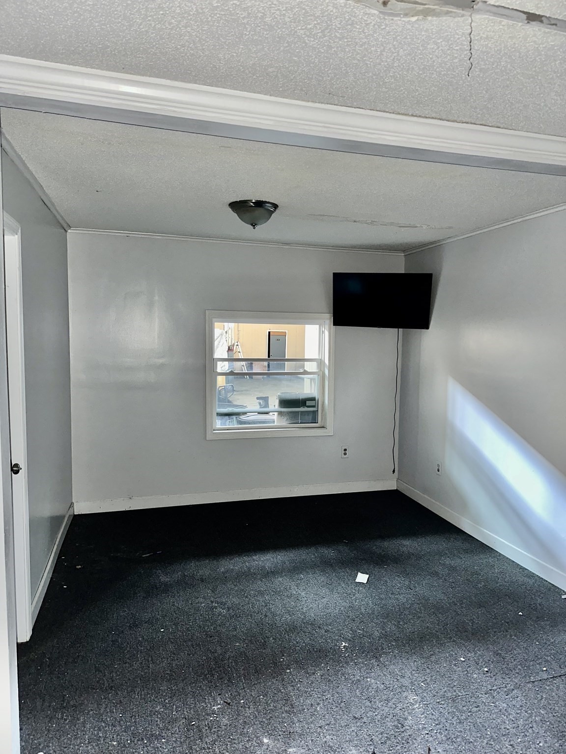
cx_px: 283
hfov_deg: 56.8
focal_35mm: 24
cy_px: 377
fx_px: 523
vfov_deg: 71.6
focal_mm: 6.86
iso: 200
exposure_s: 1/4
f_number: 1.78
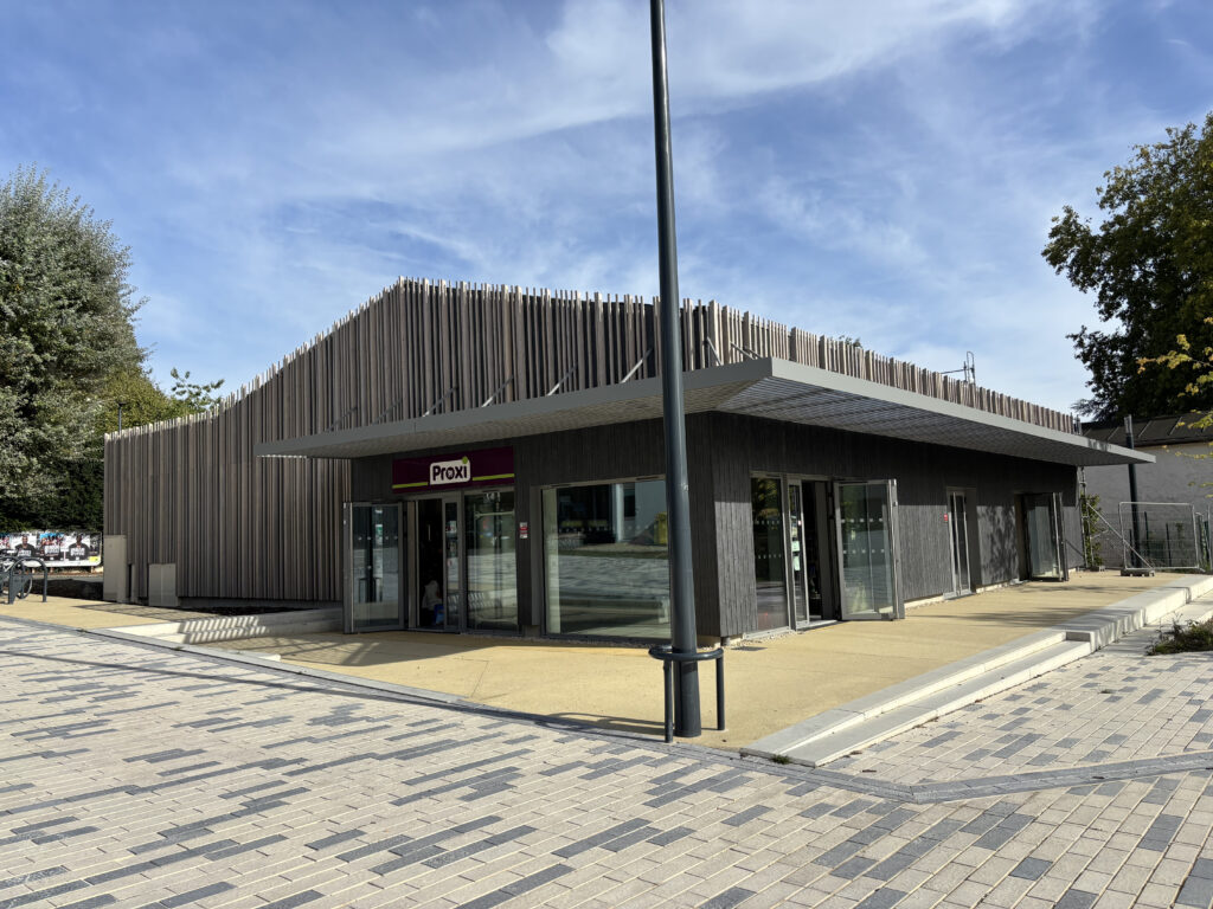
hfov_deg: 67.3
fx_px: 911
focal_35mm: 26
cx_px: 606
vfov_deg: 53.1
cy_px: 454
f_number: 1.6
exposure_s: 1/4082
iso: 50
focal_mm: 5.96
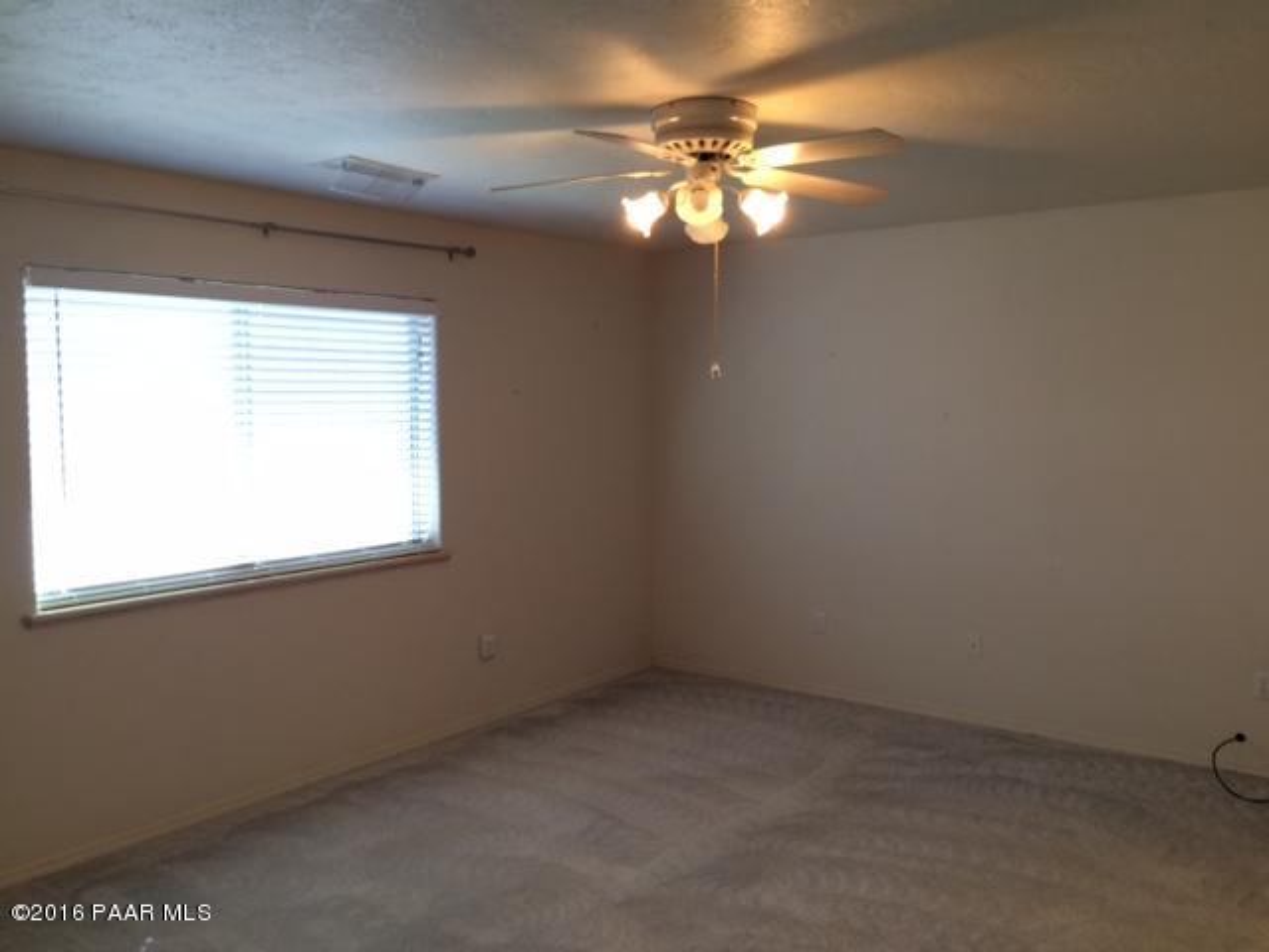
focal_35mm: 29
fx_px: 1063
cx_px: 634
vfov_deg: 48.2
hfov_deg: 61.7
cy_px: 476
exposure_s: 1/30
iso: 64
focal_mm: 4.15
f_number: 2.2
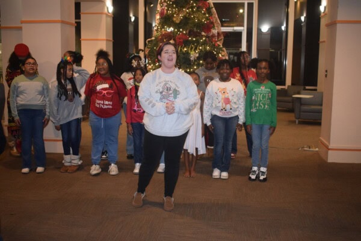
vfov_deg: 33.0
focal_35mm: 40
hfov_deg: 47.9
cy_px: 120
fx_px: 406
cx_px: 180
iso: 2800
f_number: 4
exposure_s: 1/60
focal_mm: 27
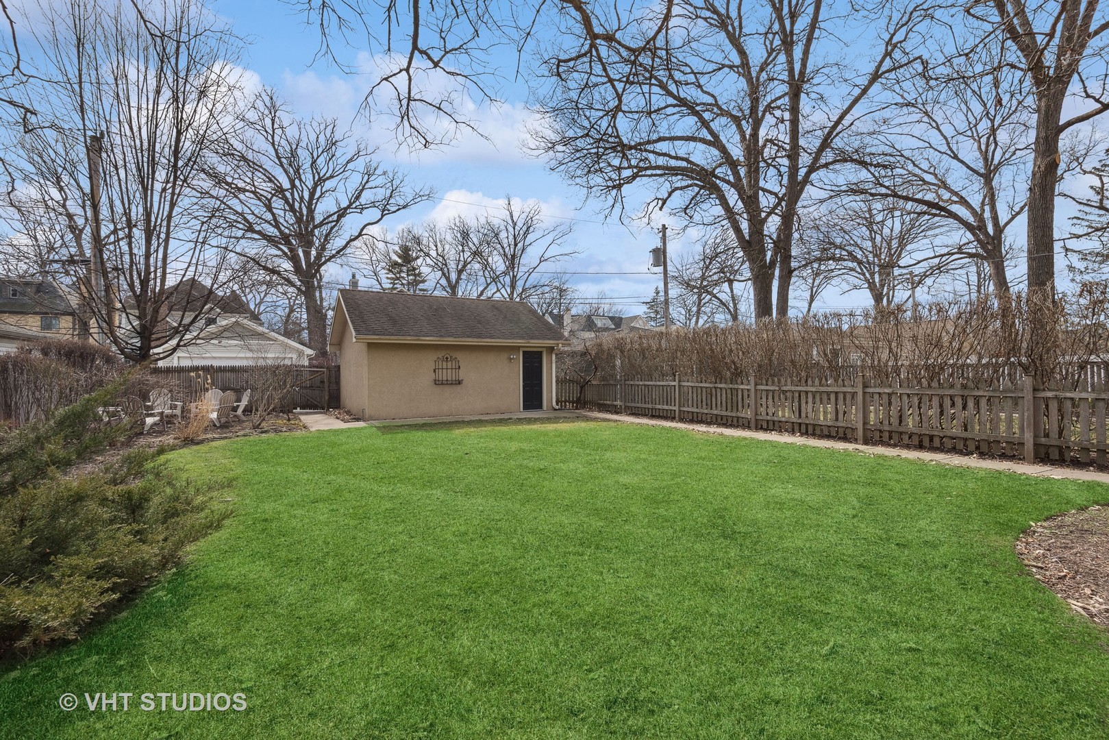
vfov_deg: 73.8
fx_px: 493
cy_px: 370
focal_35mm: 16
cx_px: 554
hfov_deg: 96.7
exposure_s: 1/400
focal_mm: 16
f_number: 9
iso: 200
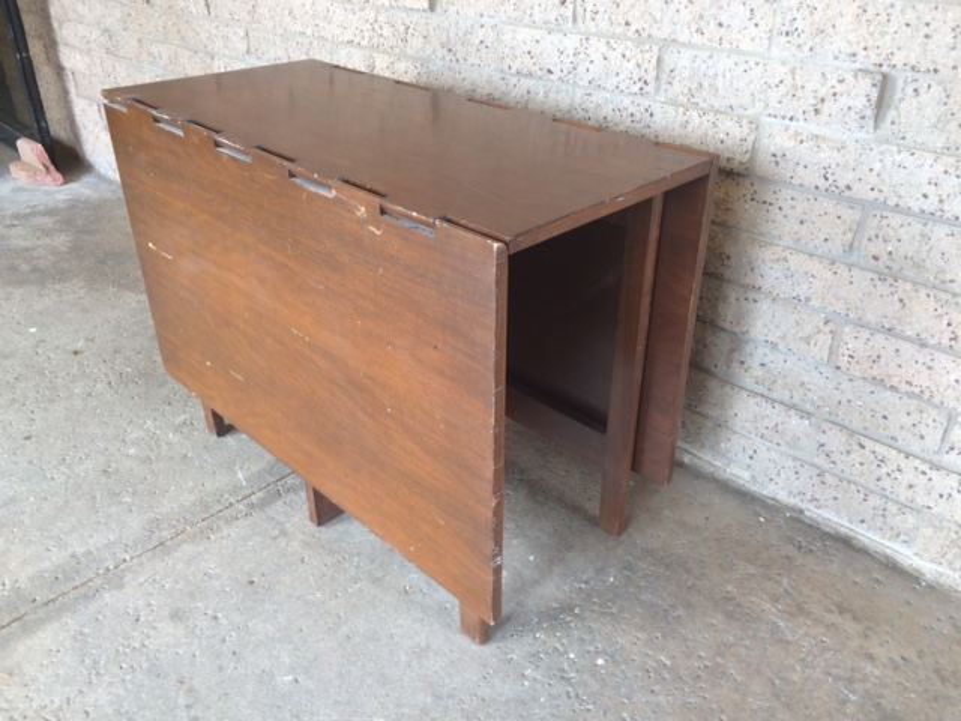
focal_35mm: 29
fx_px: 805
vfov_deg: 48.2
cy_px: 360
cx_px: 480
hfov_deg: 61.7
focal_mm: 4.15
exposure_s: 1/60
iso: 50
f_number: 2.2
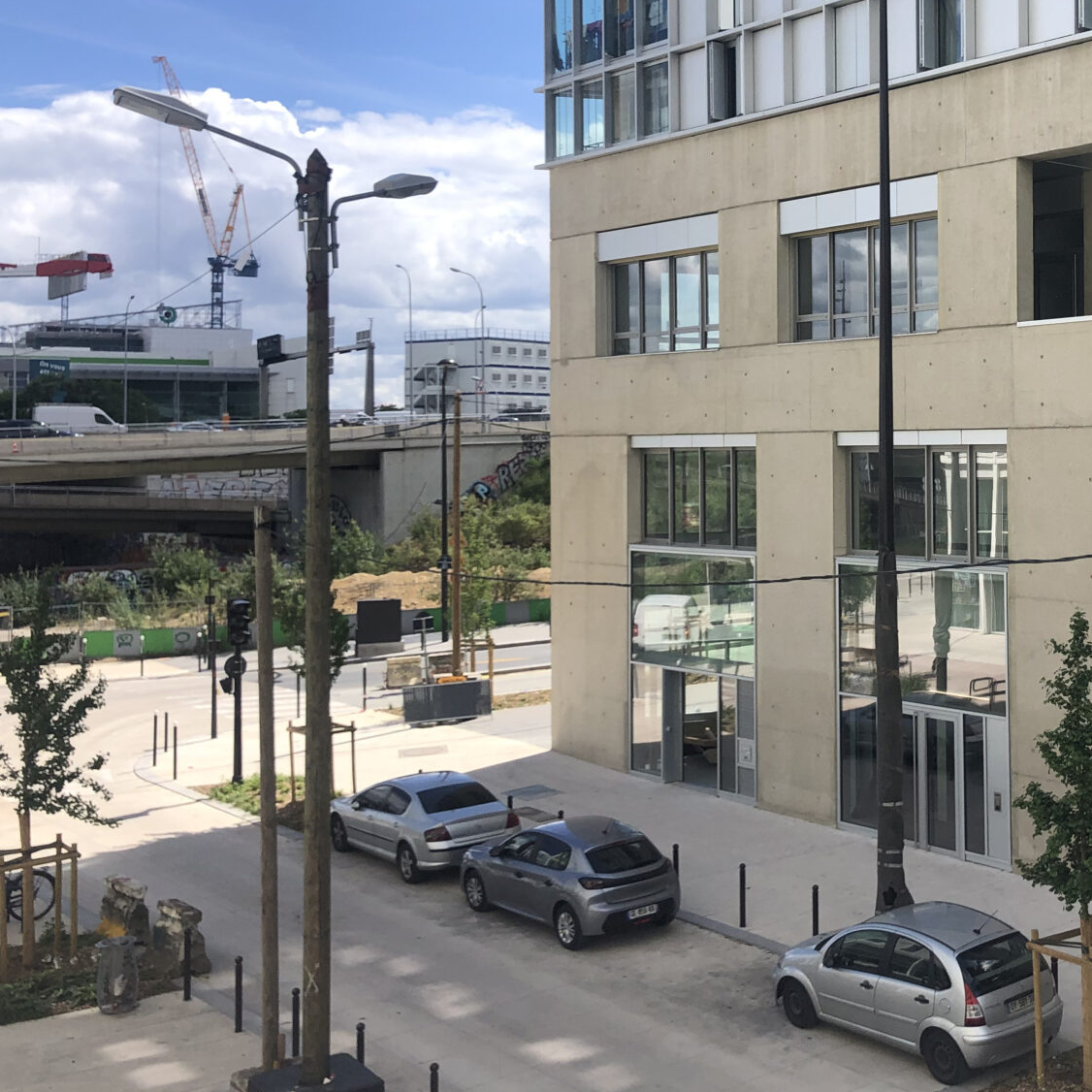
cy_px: 401
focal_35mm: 45
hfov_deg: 35.9
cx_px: 924
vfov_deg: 37.3
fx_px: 1606
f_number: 1.8
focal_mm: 3.99
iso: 20
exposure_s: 1/1919
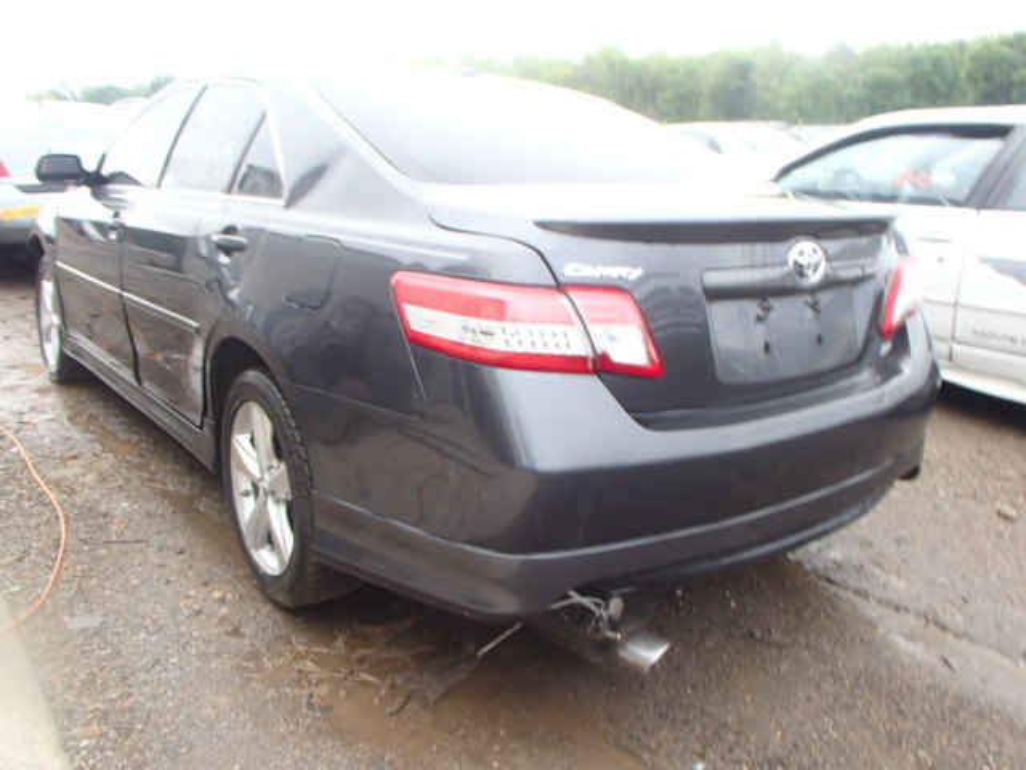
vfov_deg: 49.7
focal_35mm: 28
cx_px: 513
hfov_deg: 63.4
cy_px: 385
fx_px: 830
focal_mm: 5
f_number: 3.9
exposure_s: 1/60
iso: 125
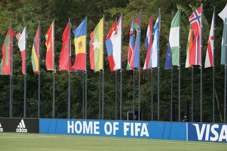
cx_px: 114
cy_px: 76
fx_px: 992
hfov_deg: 13.1
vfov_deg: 8.7
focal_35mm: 158
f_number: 5.6
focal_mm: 105
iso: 160
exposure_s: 1/200
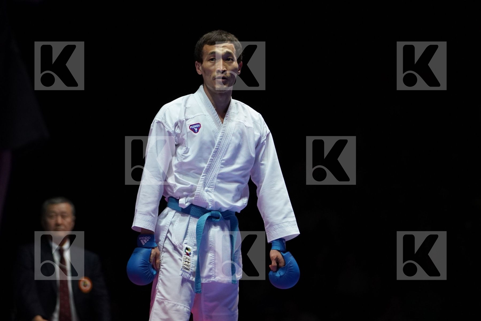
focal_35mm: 210
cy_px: 160
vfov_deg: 6.5
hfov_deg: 9.8
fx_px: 2806
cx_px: 240
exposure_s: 1/1000
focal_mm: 140
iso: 2500
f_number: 2.8
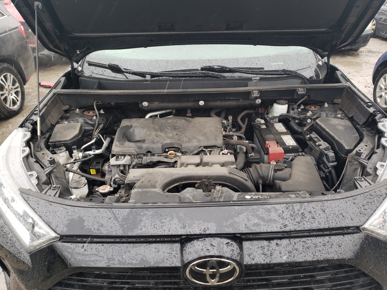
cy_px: 145
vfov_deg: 53.1
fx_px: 291
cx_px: 194
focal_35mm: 26
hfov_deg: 67.3
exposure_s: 1/60.2
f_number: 1.5
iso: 51
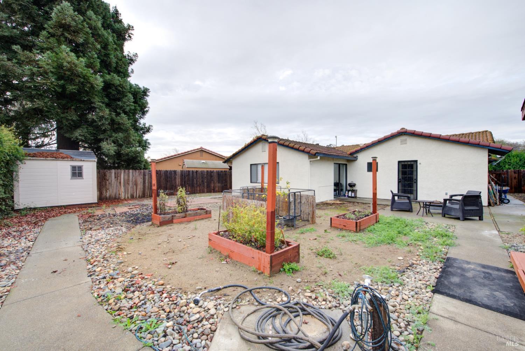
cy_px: 176
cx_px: 262
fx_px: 204
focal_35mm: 14
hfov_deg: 104.2
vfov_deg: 81.3
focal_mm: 14
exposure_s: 1/40
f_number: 14
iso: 100
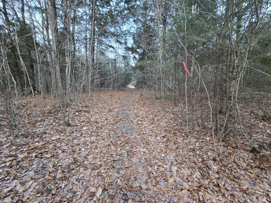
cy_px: 102
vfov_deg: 89.9
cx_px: 136
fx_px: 102
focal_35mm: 13
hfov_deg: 106.2
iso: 200
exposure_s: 1/60
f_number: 2.2
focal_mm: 2.2
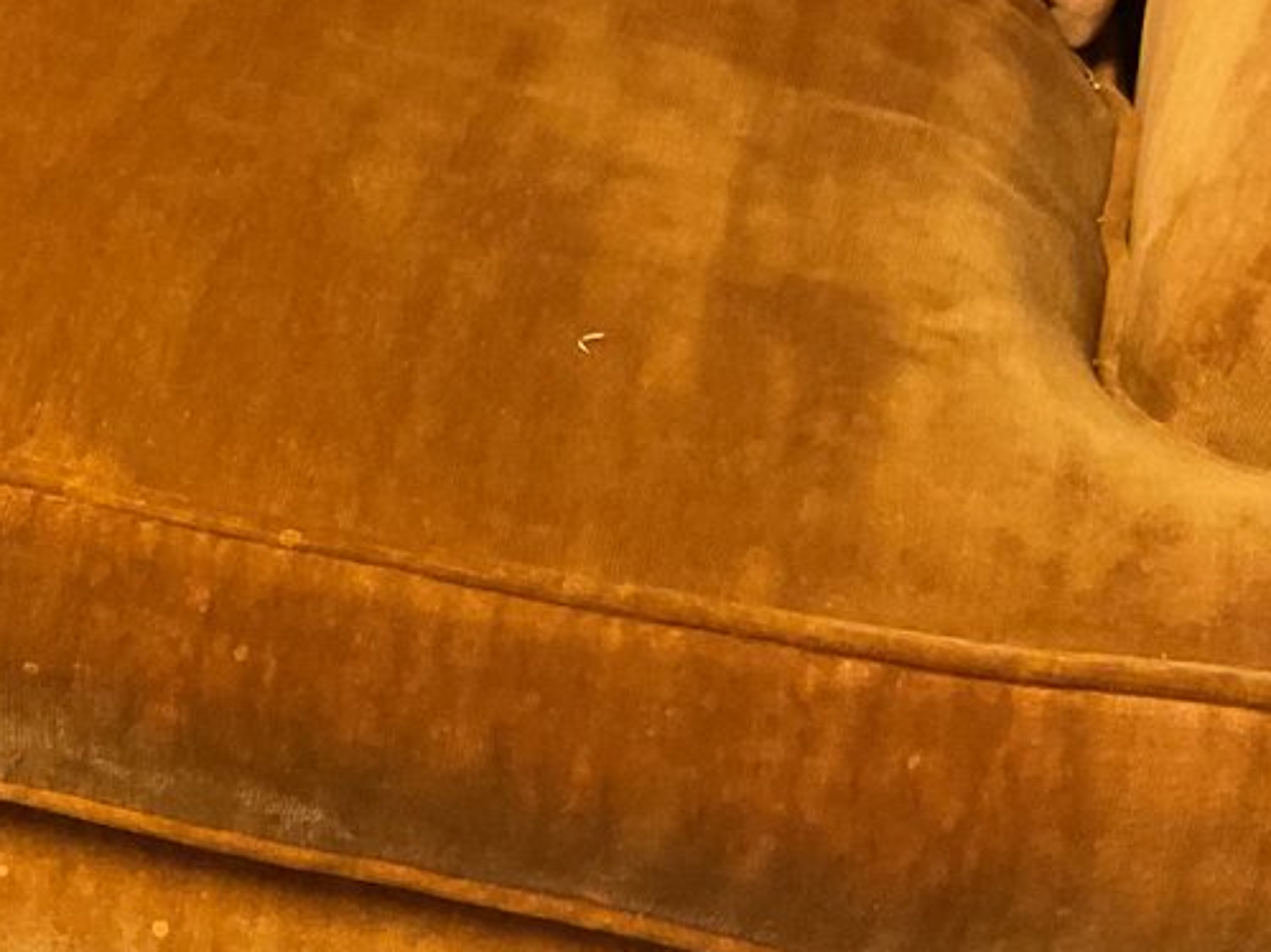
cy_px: 523
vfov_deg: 16.8
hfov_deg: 21.8
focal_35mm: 88
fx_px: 3230
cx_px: 146
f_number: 1.8
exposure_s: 1/40
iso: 250
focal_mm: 3
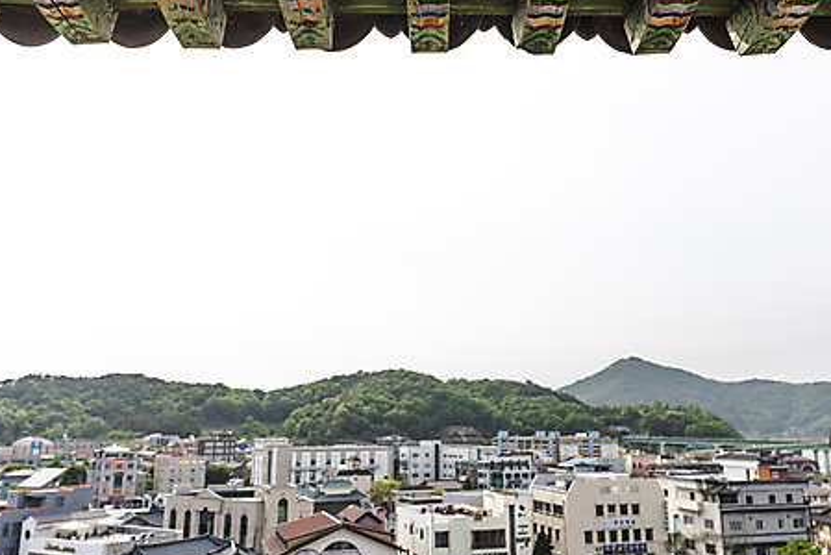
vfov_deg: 41.1
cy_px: 237
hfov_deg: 58.7
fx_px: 739
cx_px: 438
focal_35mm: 32
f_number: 4
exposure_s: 1/2500
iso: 100
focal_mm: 24
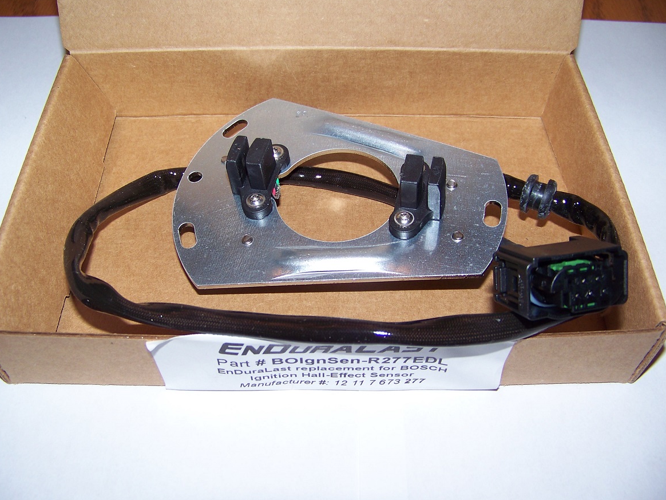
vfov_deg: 37.7
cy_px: 247
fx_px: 731
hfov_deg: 49.0
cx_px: 317
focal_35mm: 38
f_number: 2.8
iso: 64
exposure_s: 1/30
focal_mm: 5.85
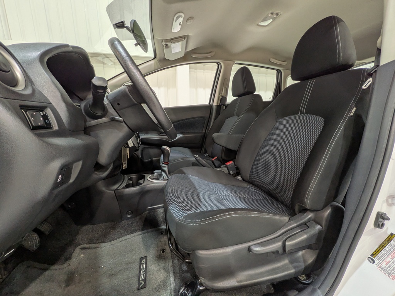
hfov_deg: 102.1
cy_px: 148
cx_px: 198
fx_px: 160
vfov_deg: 85.7
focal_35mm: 14
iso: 59
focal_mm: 1.83
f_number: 2.2
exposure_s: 1/30
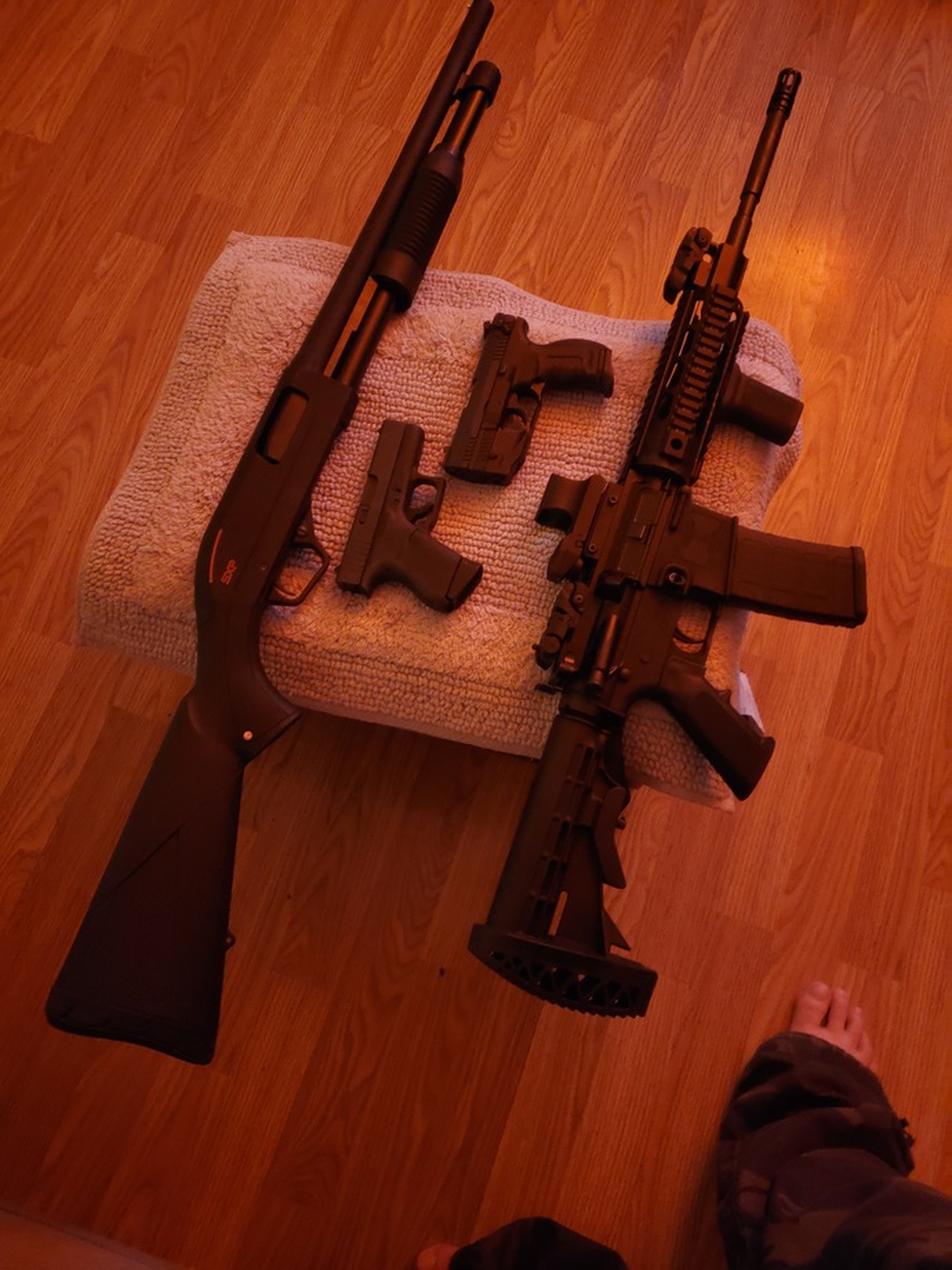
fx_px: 953
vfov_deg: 67.3
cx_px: 476
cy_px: 635
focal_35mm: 26
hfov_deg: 53.1
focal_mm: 4.3
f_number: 1.5
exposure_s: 1/10
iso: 1250
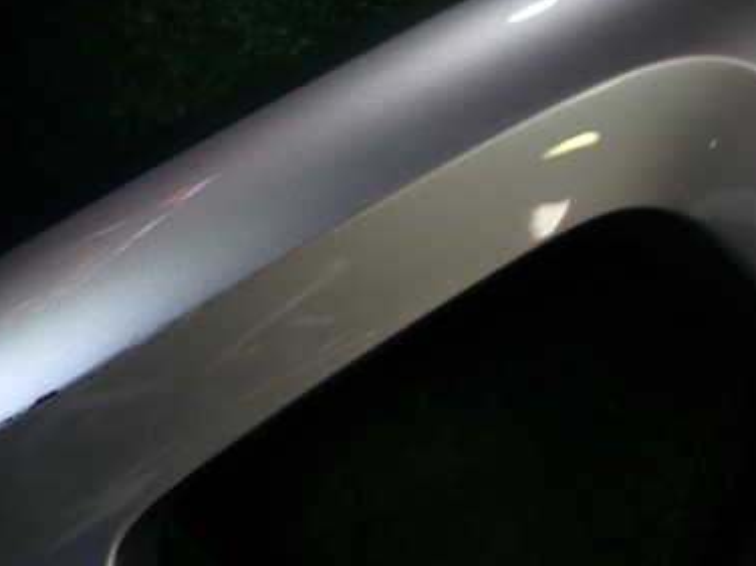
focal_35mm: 48
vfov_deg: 30.2
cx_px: 262
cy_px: 250
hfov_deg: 39.3
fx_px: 1048
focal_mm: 5.4
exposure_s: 1/100
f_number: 2.3
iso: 100
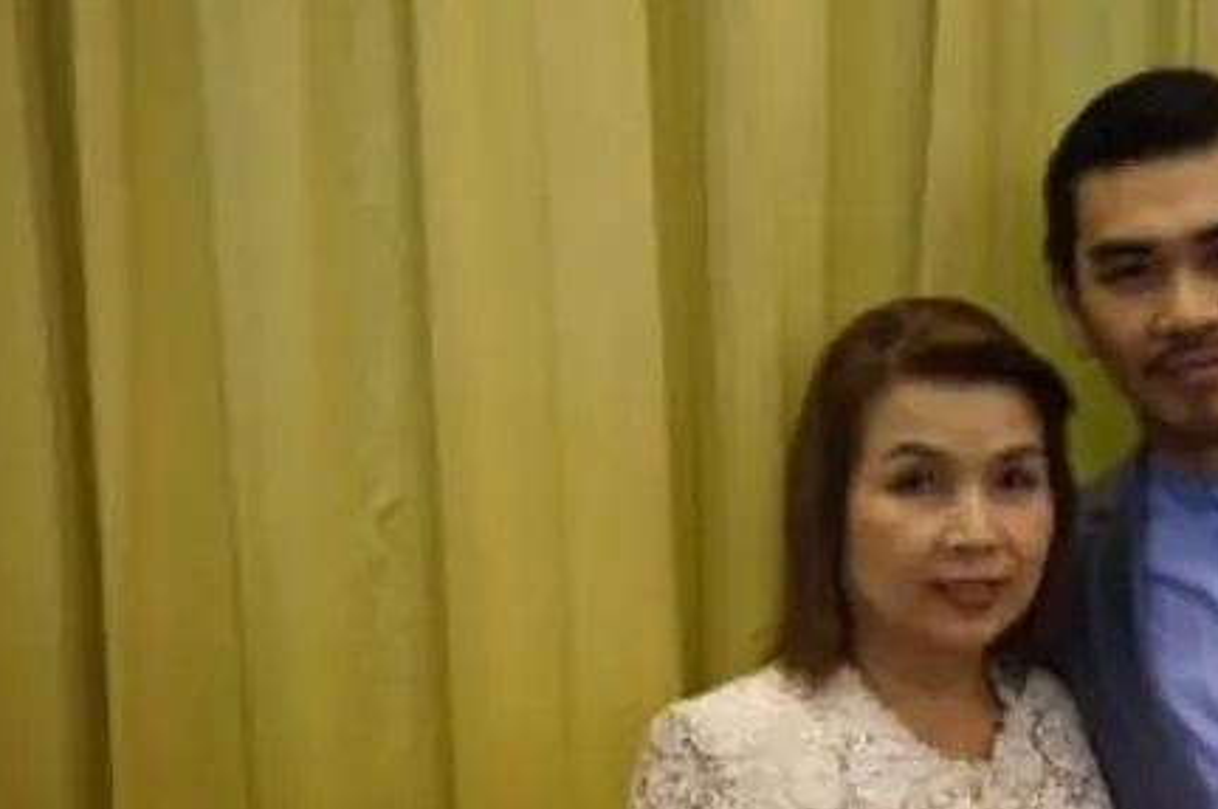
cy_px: 661
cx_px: 1021
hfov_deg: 33.8
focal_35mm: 57
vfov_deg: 23.4
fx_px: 1923
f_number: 4
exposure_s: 1/160
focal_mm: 21
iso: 3200
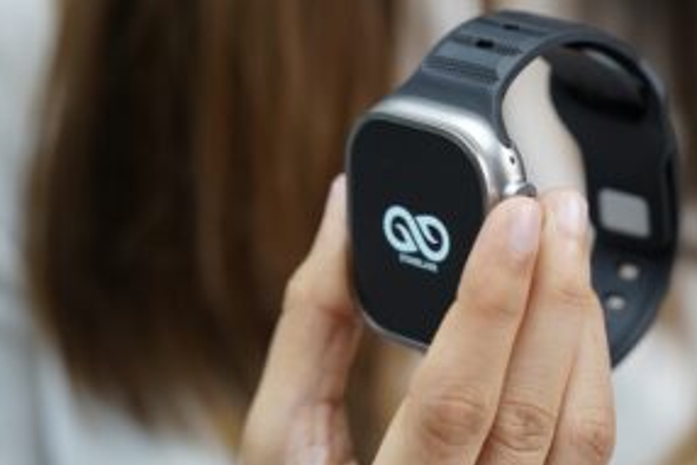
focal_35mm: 126
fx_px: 2441
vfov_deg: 10.9
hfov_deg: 16.2
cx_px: 441
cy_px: 225
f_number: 4
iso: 1250
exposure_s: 1/100
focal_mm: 90
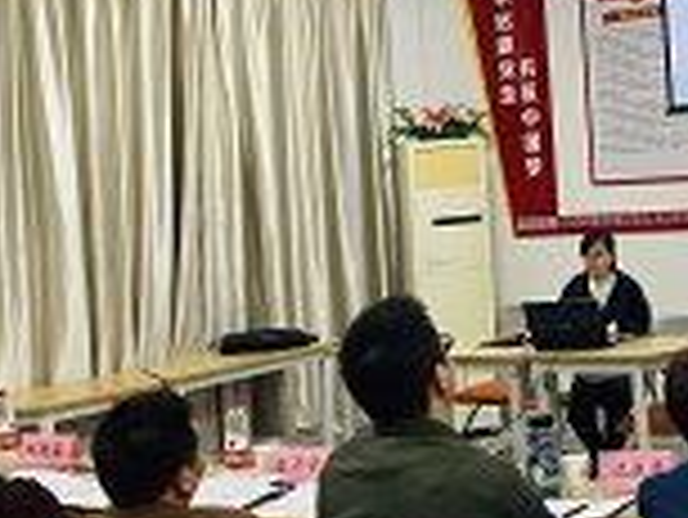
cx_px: 657
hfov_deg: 27.2
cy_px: 108
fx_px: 1353
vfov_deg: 21.4
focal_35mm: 68
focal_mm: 4.25
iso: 125
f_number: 1.8
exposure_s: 1/50
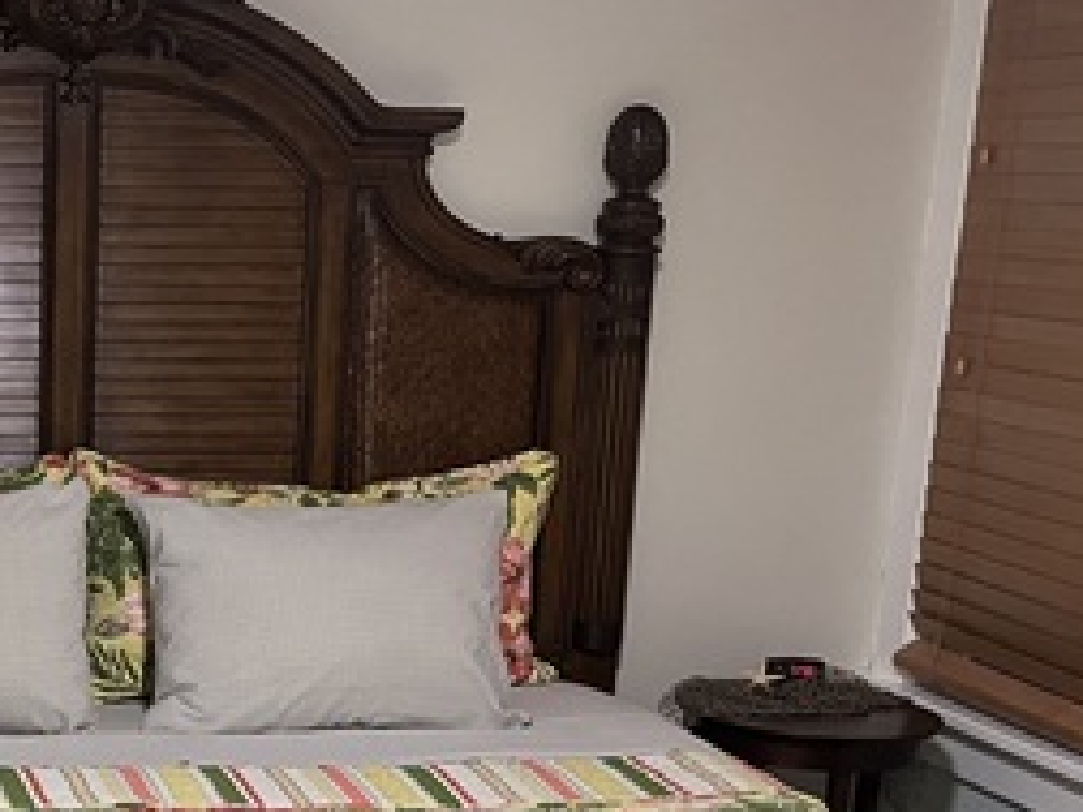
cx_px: -39
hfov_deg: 27.4
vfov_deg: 22.0
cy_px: 644
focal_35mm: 66
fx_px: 2065
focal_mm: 5.1
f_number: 1.6
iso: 400
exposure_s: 1/60
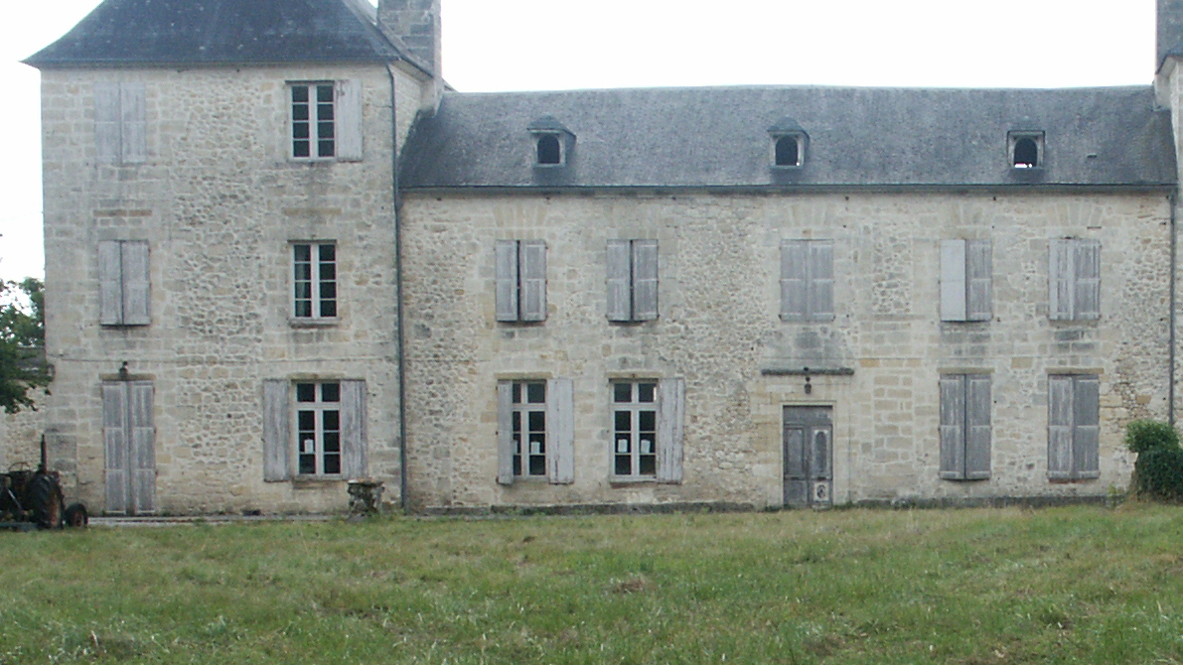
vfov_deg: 13.4
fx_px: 2792
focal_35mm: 89
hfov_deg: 23.5
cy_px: 648
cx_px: 978
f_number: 5.6
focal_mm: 9.87
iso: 100
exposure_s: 1/180
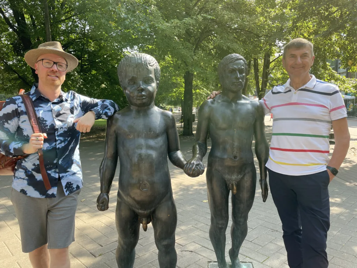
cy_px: 134
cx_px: 178
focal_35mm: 26
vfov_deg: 53.1
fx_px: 268
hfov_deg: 67.3
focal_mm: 4.2
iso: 32
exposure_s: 1/247
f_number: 1.6
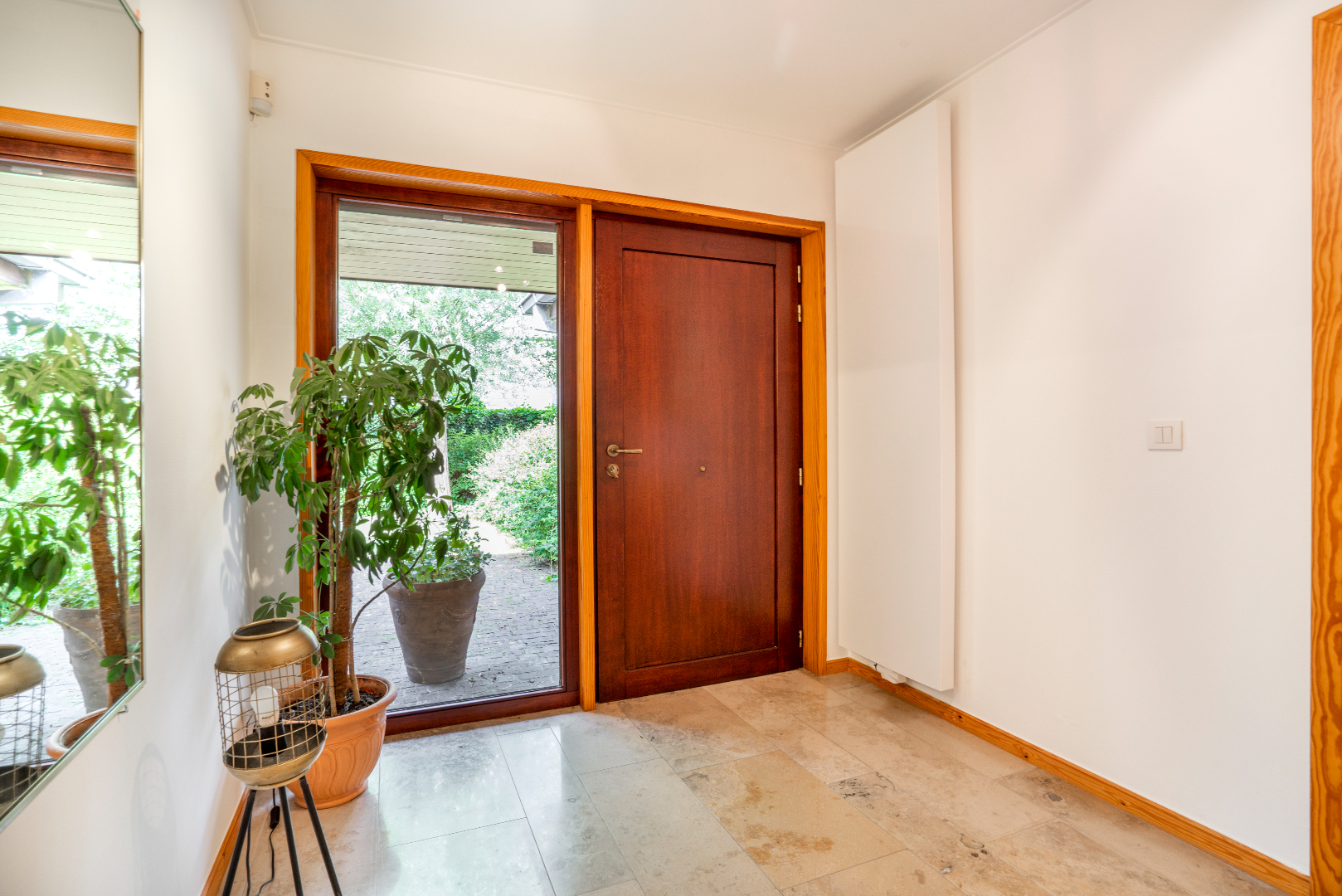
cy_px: 448
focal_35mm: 17
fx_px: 634
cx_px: 671
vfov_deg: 70.5
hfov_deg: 93.3
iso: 100
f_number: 11
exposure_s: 1/2
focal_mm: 17
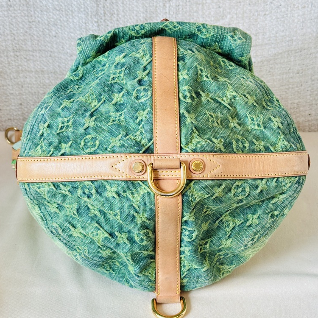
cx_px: 159
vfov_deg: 30.0
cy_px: 156
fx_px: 592
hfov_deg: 30.0
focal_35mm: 57
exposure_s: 1/100
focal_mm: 6.76
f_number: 1.78
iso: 80
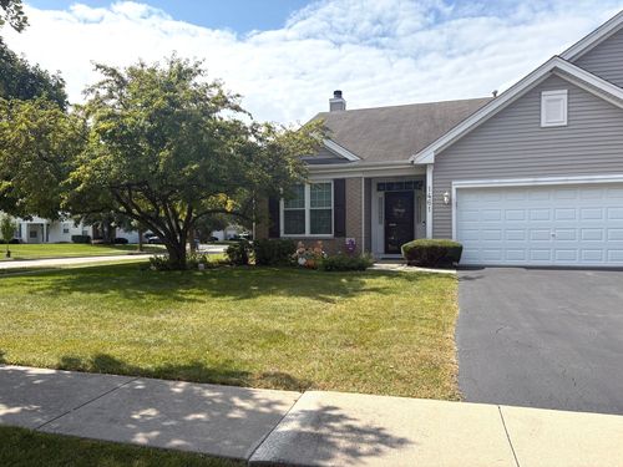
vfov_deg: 53.1
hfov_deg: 67.3
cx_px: 312
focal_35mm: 26
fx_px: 468
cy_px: 234
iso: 64
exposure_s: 1/3623
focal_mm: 5.96
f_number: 1.6
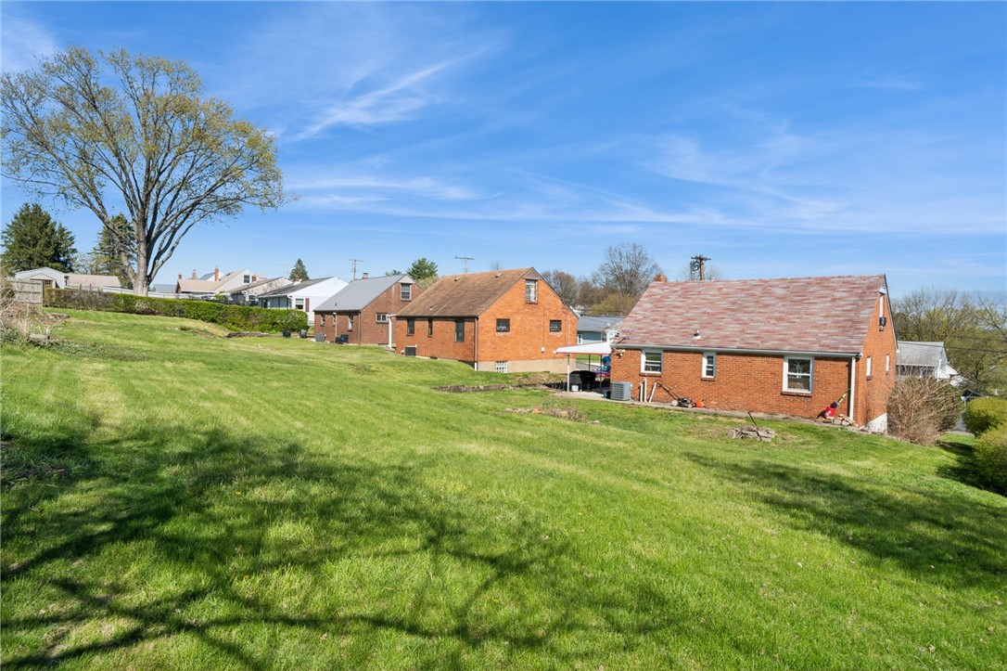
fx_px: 559
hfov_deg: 84.0
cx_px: 504
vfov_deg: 61.9
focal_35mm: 20
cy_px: 336
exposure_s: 1/50
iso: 50
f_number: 11
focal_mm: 20
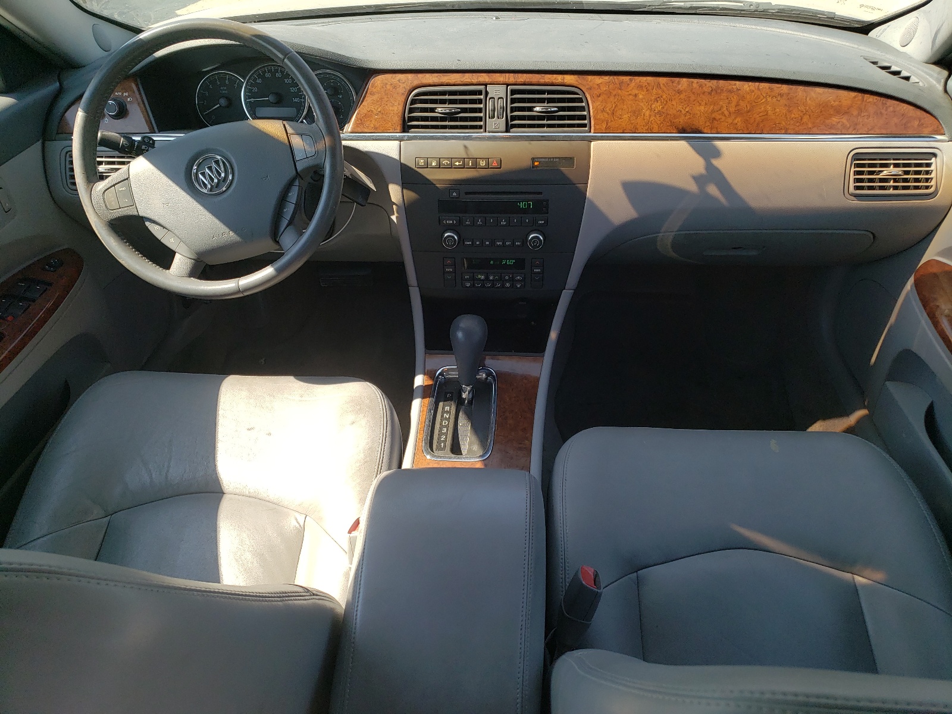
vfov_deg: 53.1
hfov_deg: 67.3
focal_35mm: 26
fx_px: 715
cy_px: 357
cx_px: 476
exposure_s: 1/714
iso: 50
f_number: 1.5
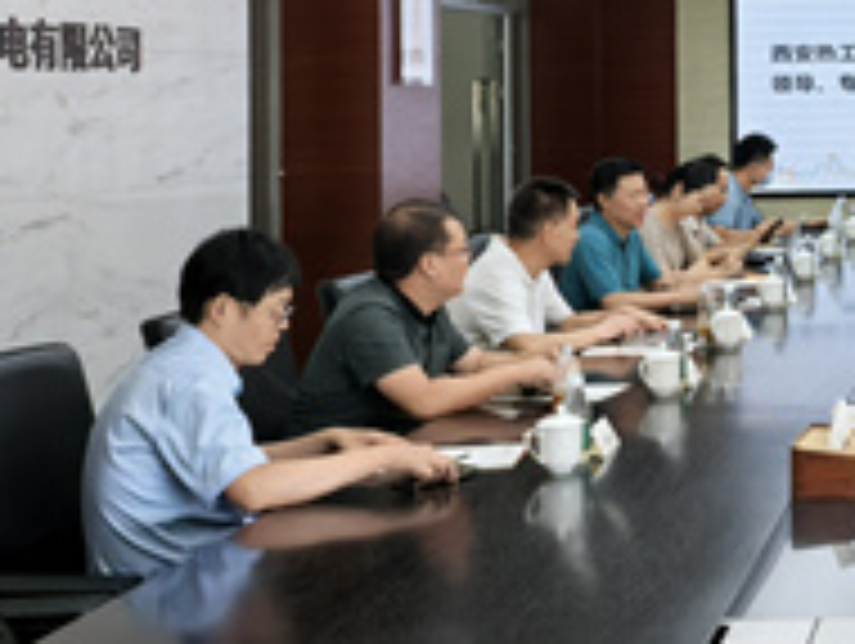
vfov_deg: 20.4
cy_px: 92
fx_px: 1756
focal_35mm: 71
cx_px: 1066
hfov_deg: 24.4
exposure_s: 1/333
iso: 800
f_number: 4
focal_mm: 5.75
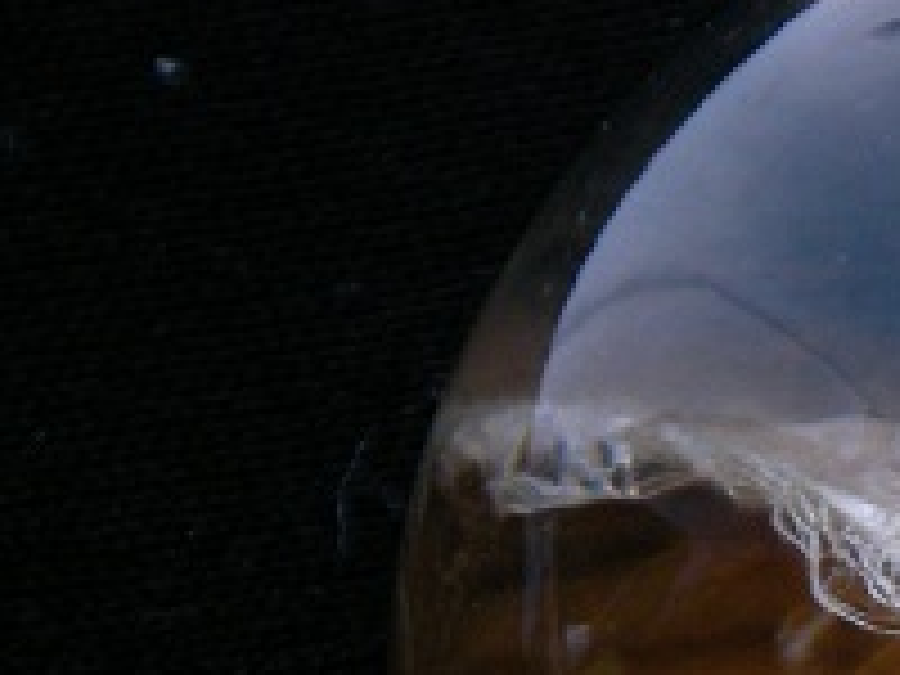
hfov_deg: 8.2
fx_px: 6266
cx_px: 1008
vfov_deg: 6.1
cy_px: 682
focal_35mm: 241
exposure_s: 1/5.5
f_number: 3.9
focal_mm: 13.8
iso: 100
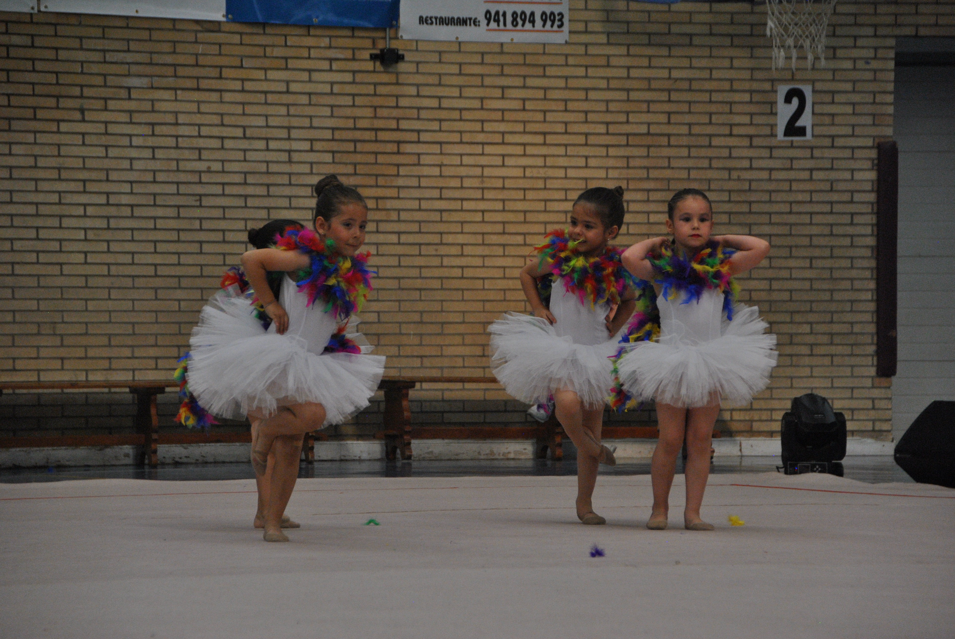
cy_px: 320
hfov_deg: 11.2
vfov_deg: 7.5
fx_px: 4860
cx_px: 478
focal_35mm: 183
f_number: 5.6
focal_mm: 122
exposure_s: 1/320
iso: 800
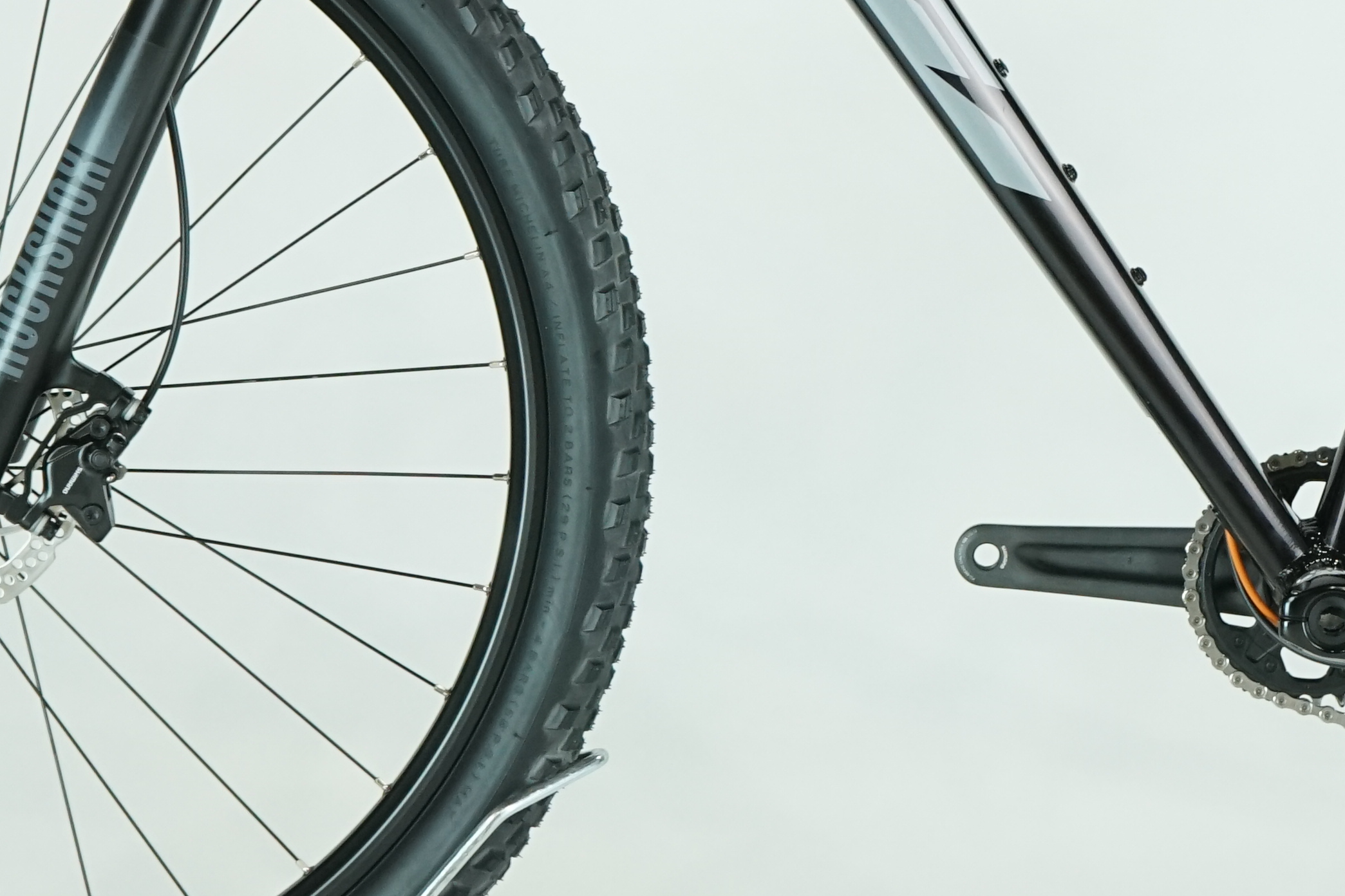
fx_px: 5902
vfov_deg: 8.6
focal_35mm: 158
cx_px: 1040
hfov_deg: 13.0
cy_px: 26
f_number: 5.6
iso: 1600
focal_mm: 55
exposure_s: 1/200
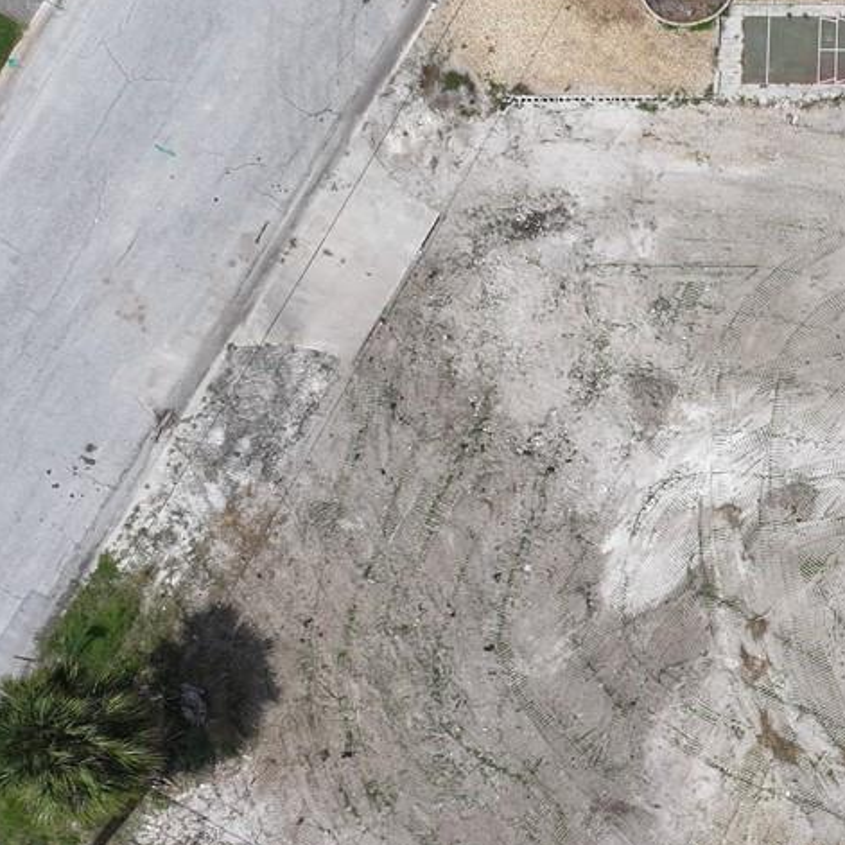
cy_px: 567
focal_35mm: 72
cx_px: 1114
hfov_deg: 21.6
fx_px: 1988
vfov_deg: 23.9
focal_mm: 12.29
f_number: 2.8
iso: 100
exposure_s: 1/2500
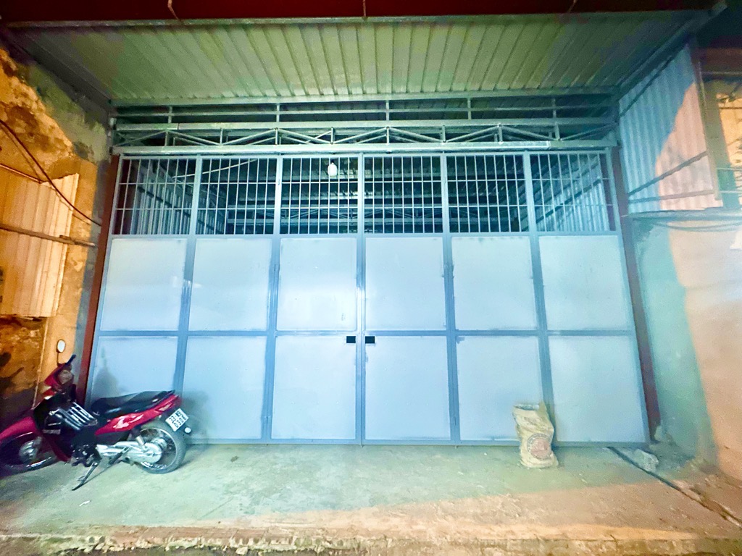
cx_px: 371
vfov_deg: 85.7
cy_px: 278
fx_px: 300
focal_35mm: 14
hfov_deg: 102.1
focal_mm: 2.22
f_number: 2.2
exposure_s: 1/8
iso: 1250
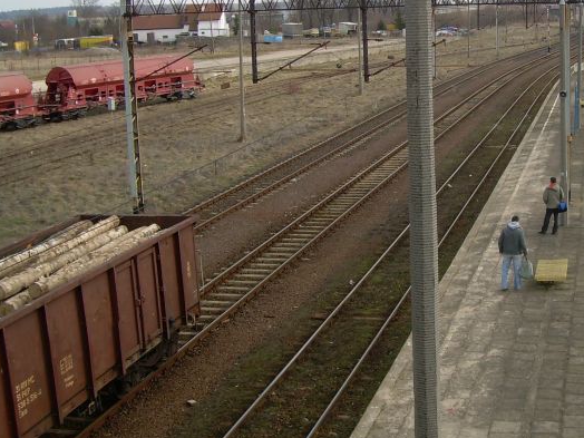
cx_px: 442
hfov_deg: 32.6
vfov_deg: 25.1
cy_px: 136
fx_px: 979
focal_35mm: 58
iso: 50
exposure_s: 1/229
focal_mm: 6.3
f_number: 4.6
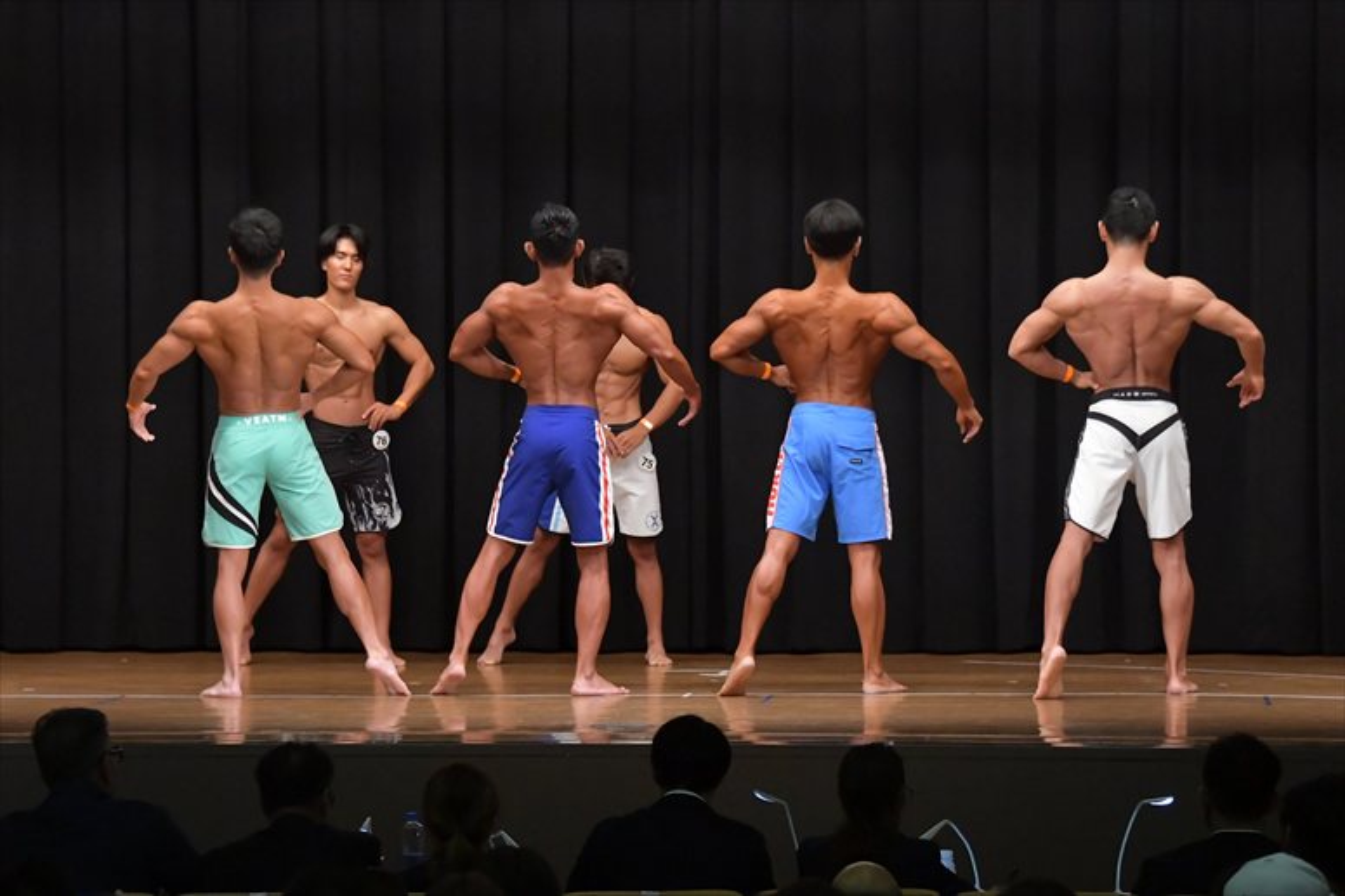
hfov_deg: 13.7
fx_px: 5602
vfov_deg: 9.1
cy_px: 448
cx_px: 672
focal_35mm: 150
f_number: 5.6
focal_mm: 100
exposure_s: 1/400
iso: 6400
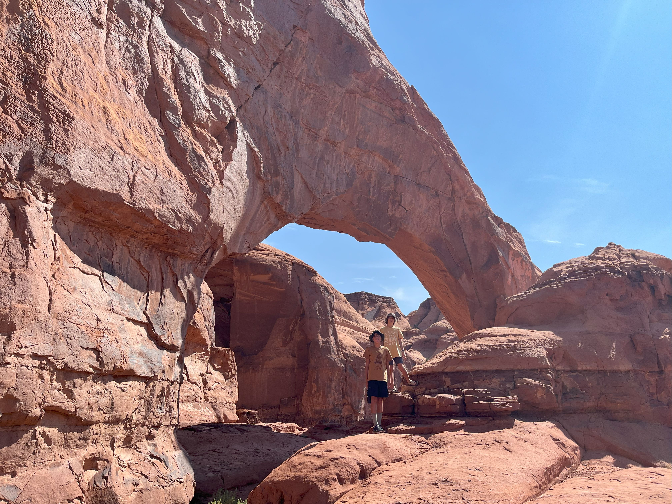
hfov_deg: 67.3
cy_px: 252
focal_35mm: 26
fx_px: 505
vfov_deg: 53.1
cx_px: 336
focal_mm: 5.1
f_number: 1.6
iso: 50
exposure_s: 1/3876
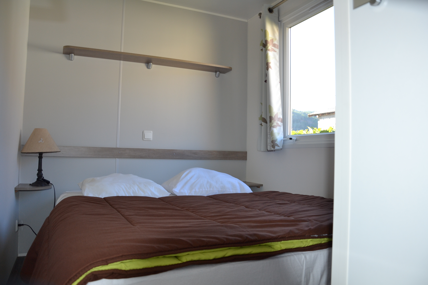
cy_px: 142
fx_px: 321
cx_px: 214
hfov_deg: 67.4
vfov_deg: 47.9
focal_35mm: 27
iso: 320
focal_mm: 18
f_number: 4
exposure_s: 1/125
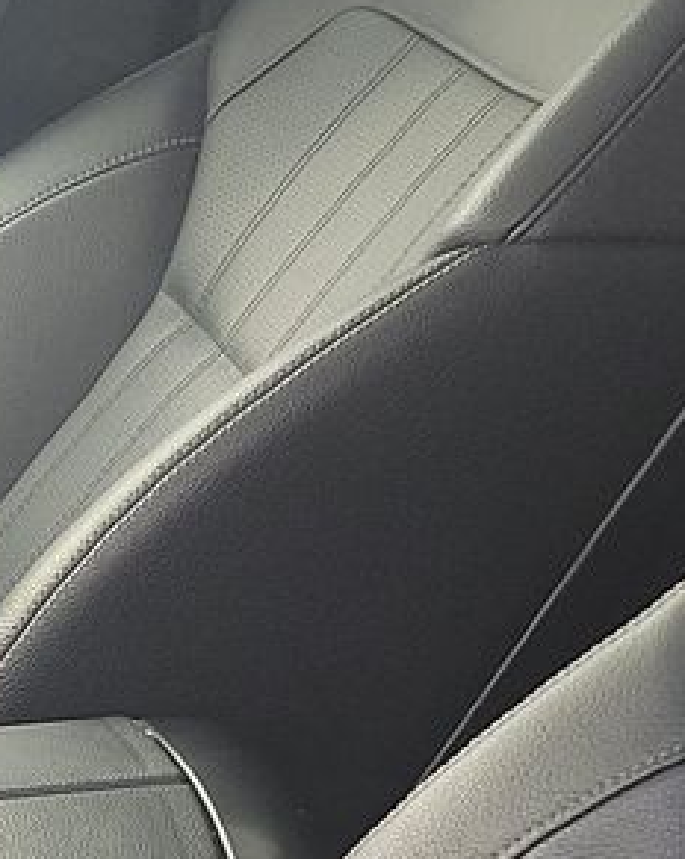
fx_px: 3276
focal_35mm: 129
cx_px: -467
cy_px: 1024
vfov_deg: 14.5
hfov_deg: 11.3
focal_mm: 6.7
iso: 64
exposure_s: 1/59
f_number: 1.8
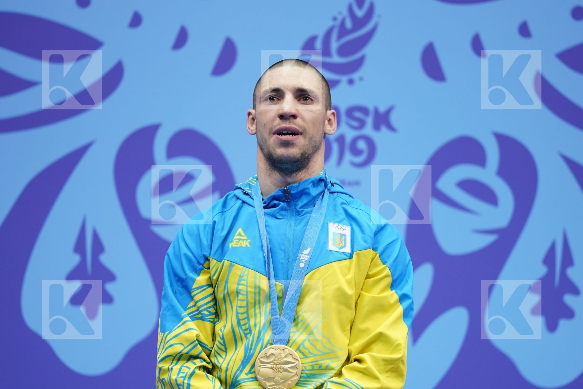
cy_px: 194
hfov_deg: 3.4
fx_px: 9716
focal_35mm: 600
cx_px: 292
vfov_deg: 2.3
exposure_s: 1/500
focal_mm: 400
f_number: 2.8
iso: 640
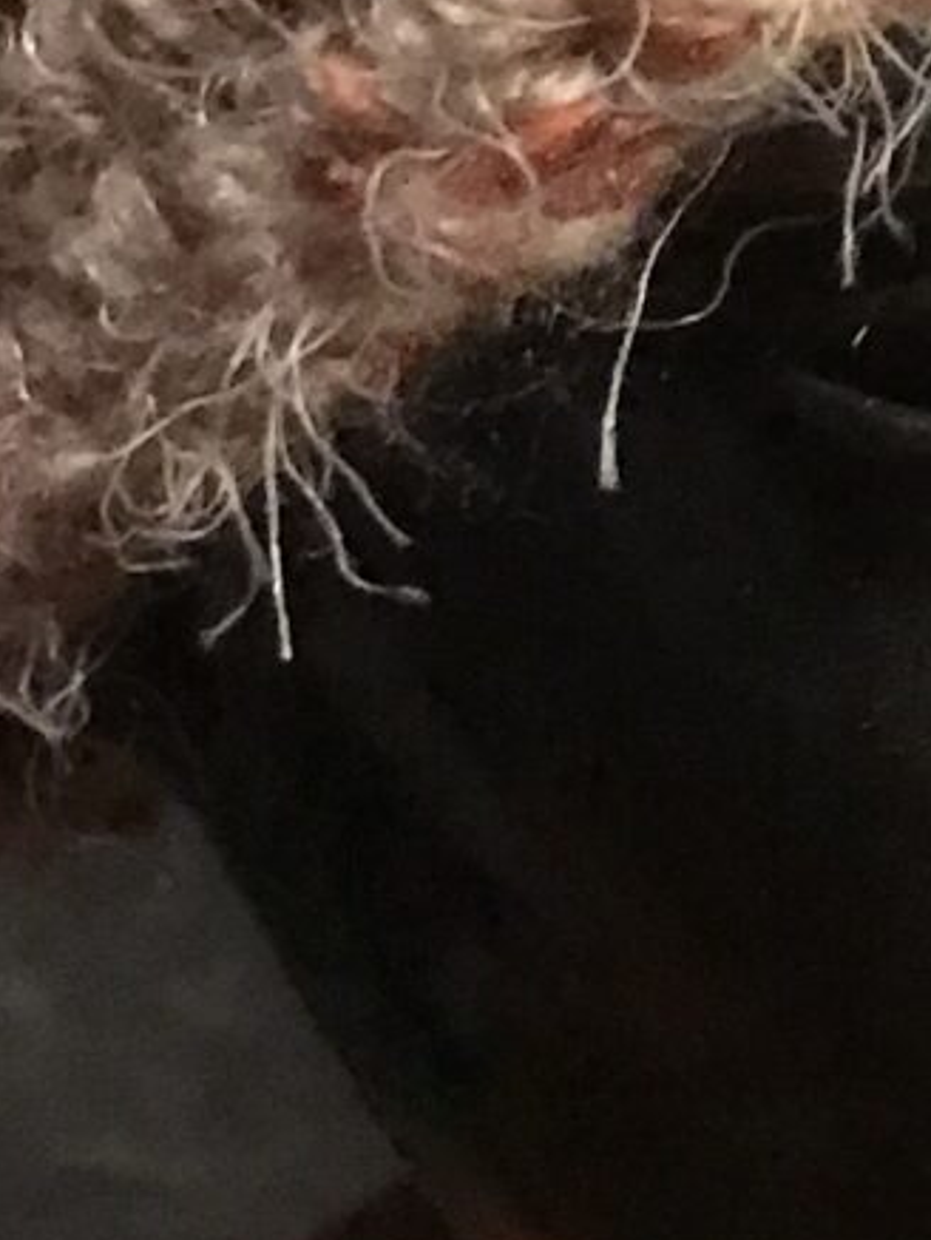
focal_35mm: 164
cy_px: 9
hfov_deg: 8.6
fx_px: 5878
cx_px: 1748
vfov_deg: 11.9
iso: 100
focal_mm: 3.99
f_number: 1.8
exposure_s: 1/4
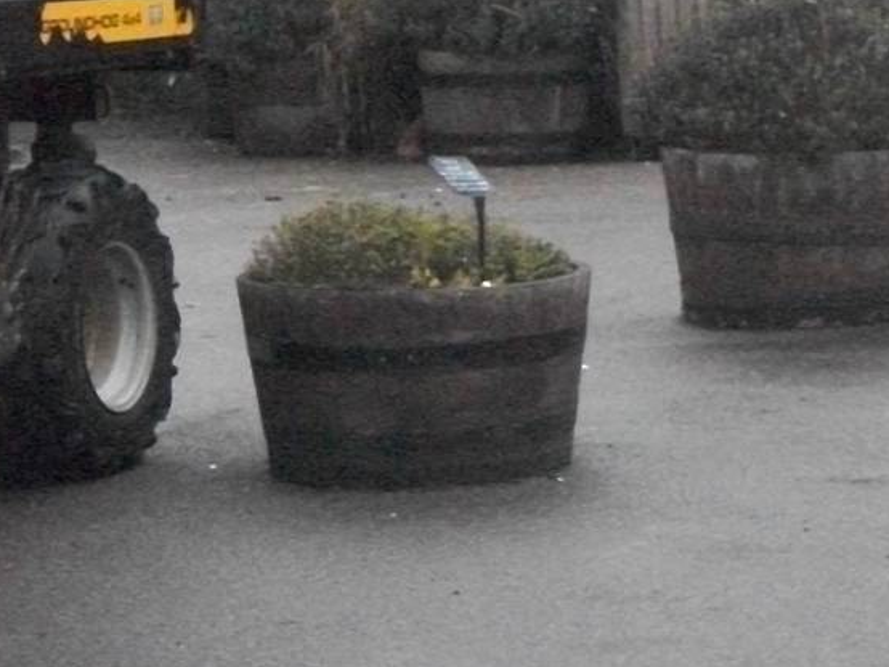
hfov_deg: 10.7
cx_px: 1240
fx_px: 4599
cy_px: -45
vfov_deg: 8.2
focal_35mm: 179
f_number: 4.1
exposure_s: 1/320
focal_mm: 11
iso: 800
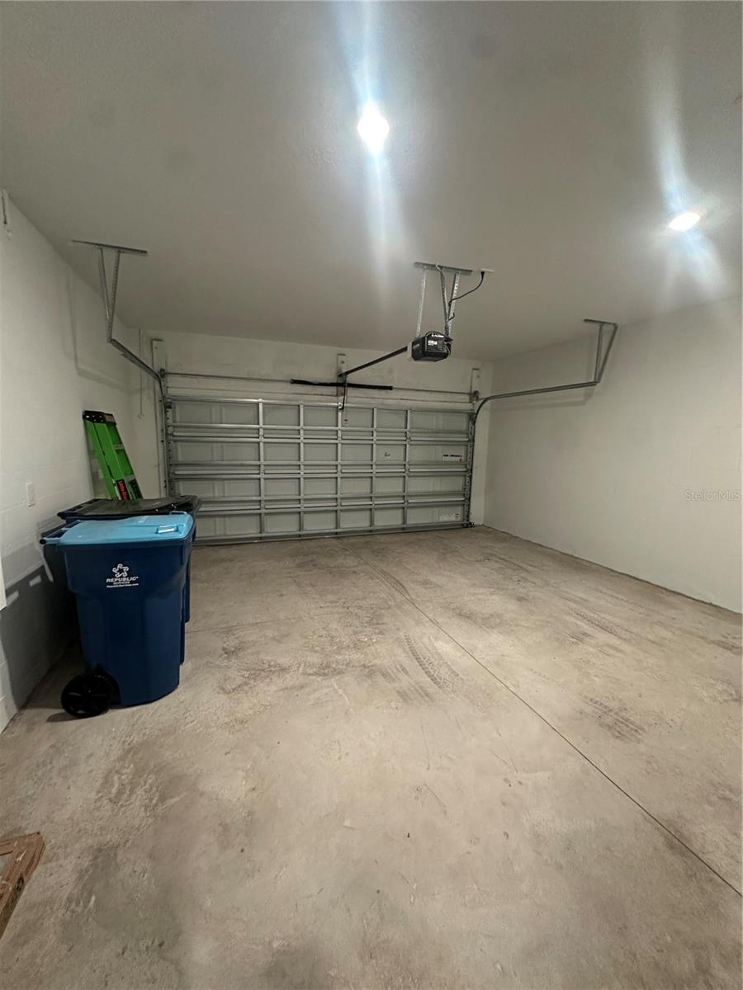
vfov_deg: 102.1
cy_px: 495
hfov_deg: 85.7
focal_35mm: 14
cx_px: 372
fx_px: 401
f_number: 2.2
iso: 500
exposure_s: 1/60
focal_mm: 2.22
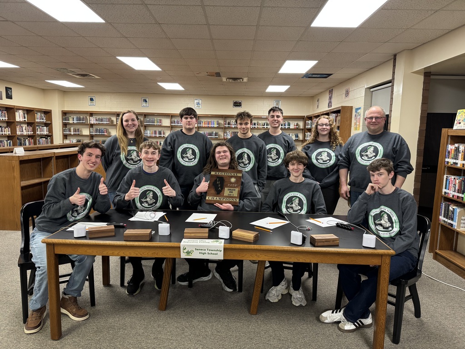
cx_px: 232
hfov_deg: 71.6
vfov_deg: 56.8
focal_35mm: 24
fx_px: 322
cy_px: 174
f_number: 1.78
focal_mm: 6.76
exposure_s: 1/60
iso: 250
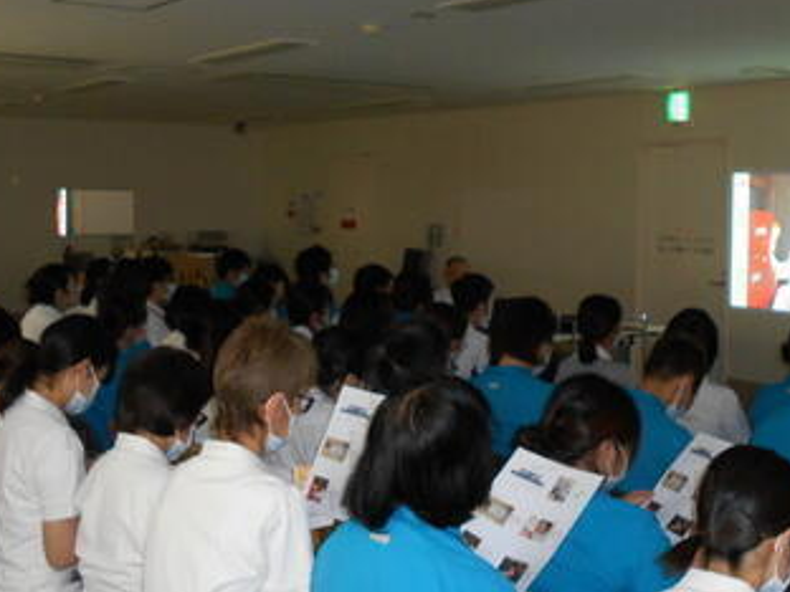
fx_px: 1141
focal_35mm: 50
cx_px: 400
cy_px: 230
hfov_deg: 38.2
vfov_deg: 29.0
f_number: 3.2
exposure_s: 1/25
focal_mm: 4.6
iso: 220
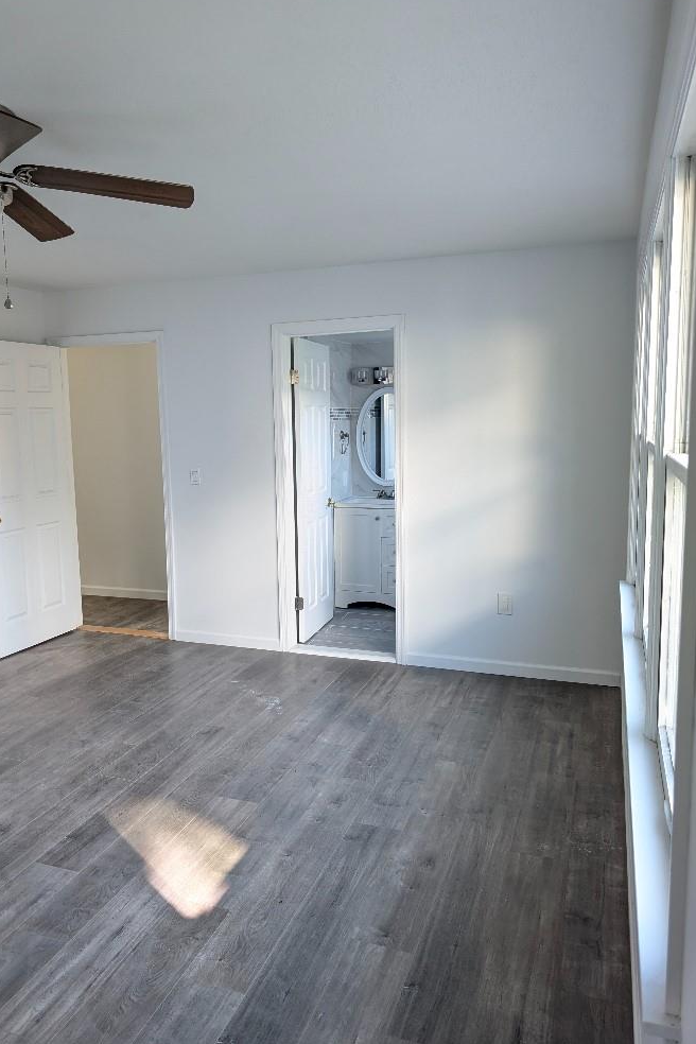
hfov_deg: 49.4
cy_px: 528
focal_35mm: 26
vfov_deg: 69.4
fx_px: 754
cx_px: 301
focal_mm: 6.9
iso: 304
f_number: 1.68
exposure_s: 1/60
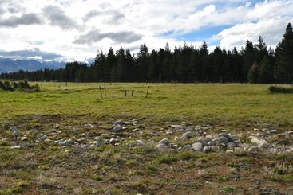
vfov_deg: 40.2
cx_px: 127
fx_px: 266
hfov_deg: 57.5
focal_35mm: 33
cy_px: 76
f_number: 13
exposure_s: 1/200
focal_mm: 17
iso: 100
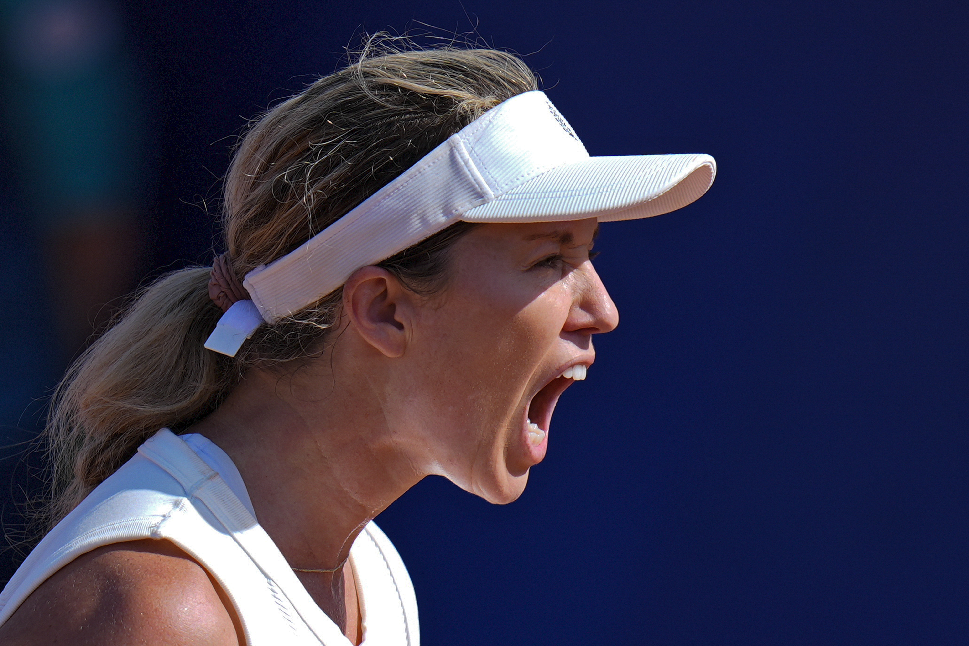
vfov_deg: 3.4
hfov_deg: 5.2
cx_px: 484
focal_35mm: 400
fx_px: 10766
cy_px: 323
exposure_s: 1/2500
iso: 125
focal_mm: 400
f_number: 2.8
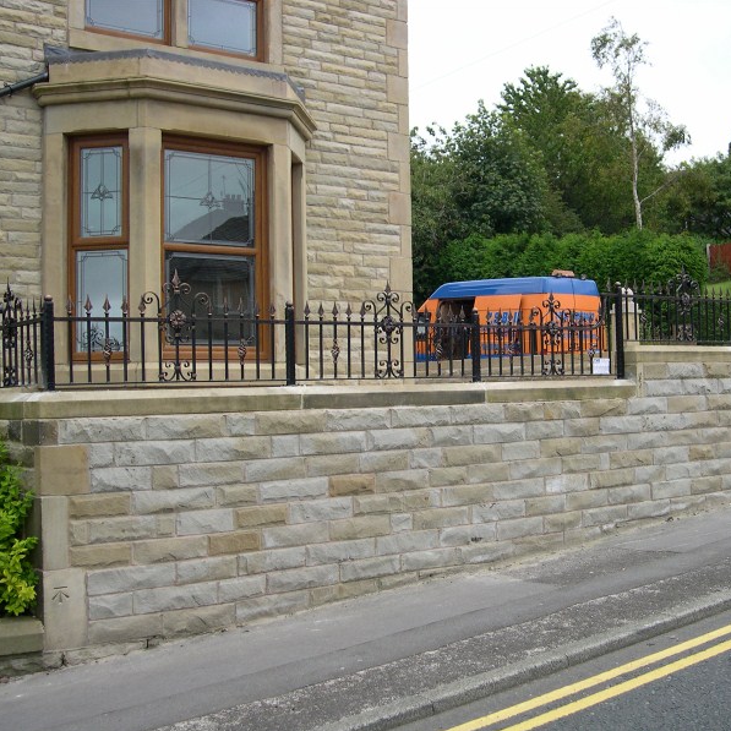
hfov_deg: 37.5
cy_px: 366
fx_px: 1075
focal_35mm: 45
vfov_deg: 37.6
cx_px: 424
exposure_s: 1/307
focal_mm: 8
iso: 100
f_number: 2.8
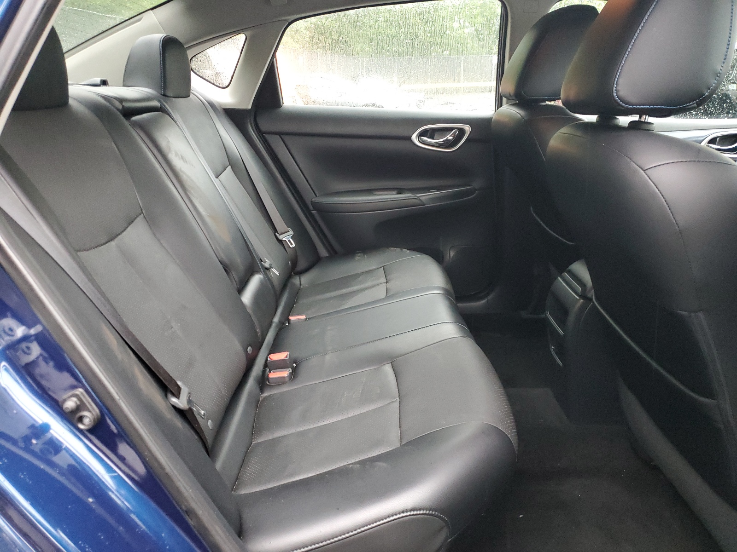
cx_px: 368
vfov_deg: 53.1
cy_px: 276
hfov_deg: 67.3
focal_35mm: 26
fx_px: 554
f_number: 1.5
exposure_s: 1/60.2
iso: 382
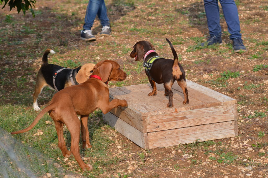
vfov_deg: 13.0
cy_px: 89
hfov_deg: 19.5
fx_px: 780
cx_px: 134
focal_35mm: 105
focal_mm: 70
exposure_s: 1/640
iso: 200
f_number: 6.3
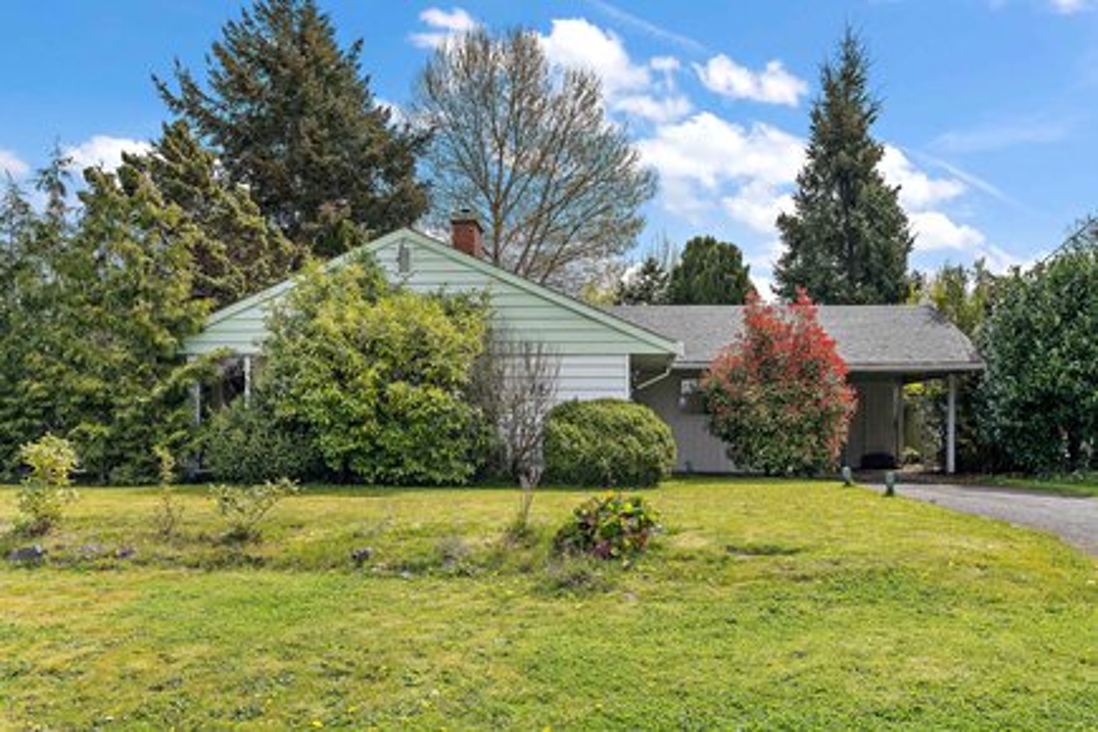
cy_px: 366
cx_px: 549
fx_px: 884
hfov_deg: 63.7
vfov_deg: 45.0
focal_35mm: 29
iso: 100
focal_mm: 29
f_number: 7.1
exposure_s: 1/50
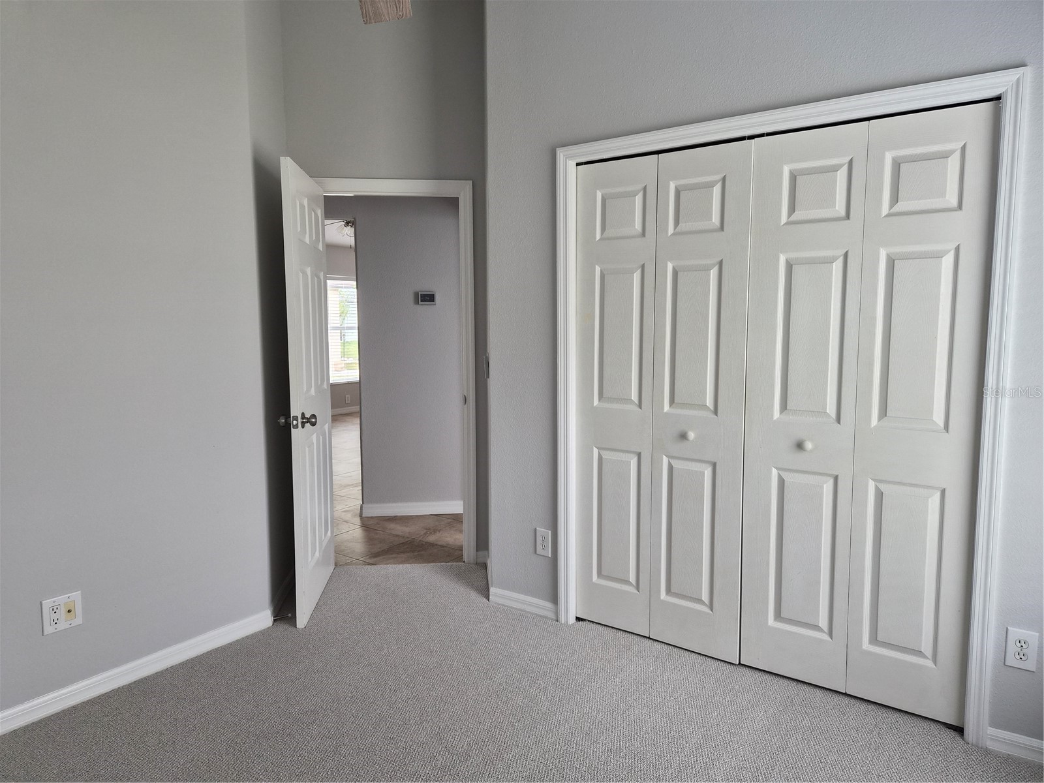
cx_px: 522
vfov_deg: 58.9
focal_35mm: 23
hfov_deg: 73.9
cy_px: 392
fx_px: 694
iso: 200
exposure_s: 1/180
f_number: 1.8
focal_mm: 5.4
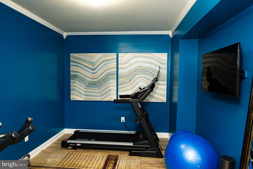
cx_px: 126
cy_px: 84
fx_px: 169
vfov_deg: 53.1
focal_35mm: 24
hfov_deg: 73.8
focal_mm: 16
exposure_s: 1/100
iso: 125
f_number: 2.8
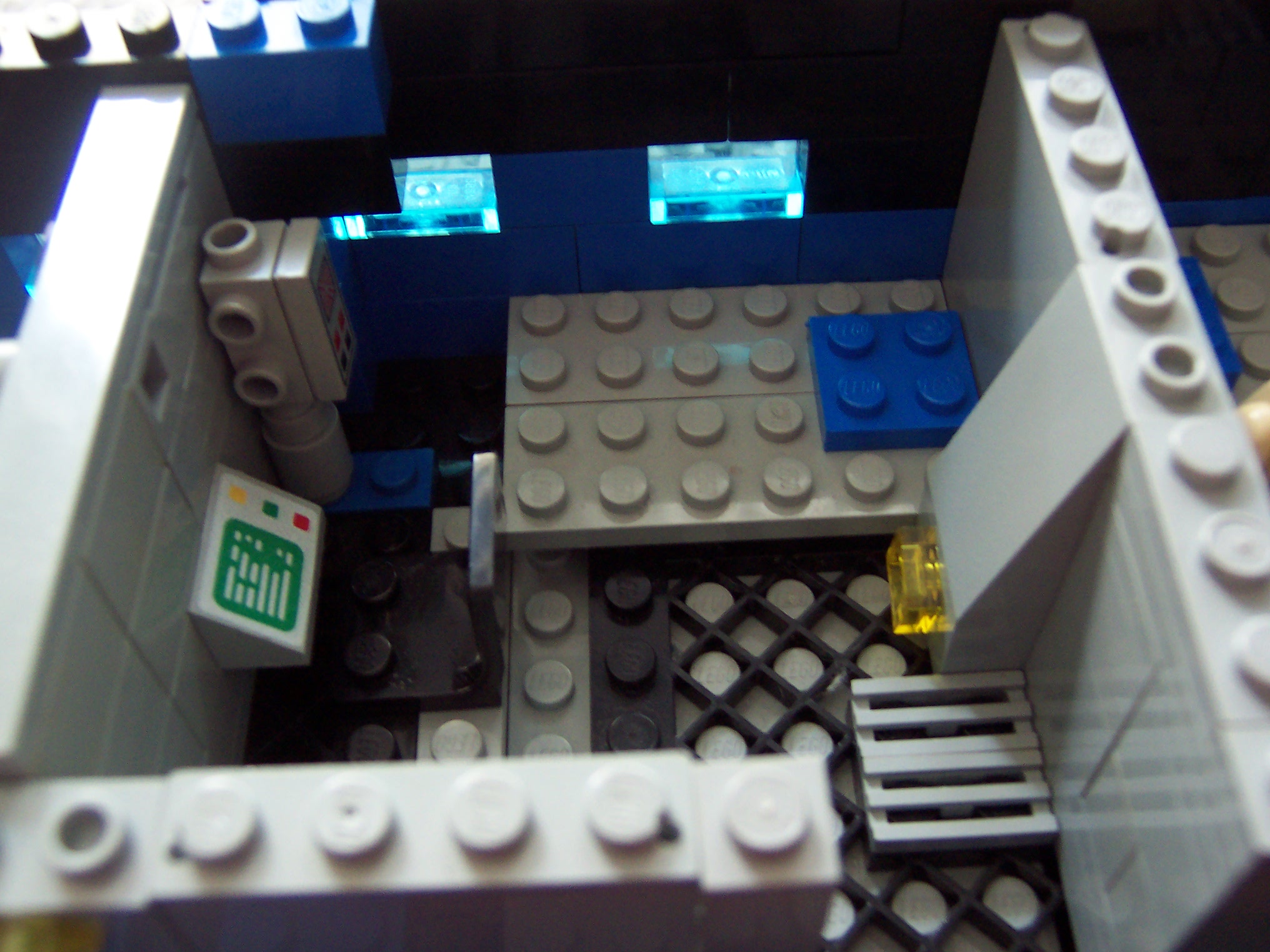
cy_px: 476
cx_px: 635
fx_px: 1321
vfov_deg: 39.7
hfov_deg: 51.4
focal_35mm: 36
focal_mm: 5.6
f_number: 2.8
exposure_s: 1/8
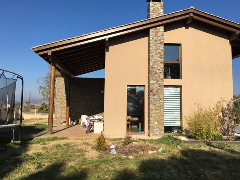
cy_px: 90
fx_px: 201
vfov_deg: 48.2
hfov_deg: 61.7
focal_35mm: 29
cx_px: 120
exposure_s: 1/1637
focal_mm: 4.15
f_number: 2.2
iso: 25
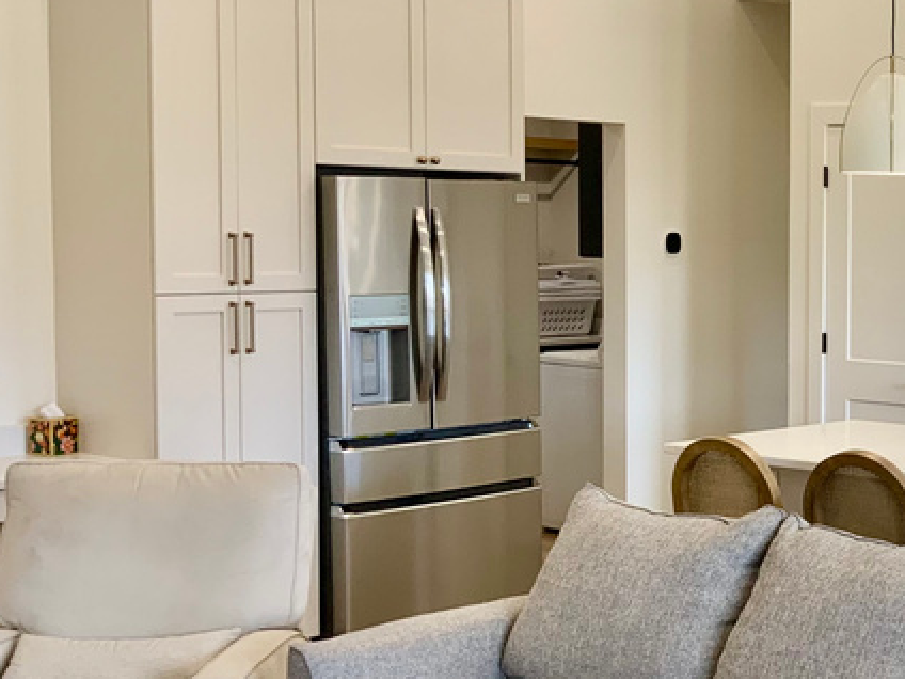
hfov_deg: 25.2
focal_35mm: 70
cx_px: 1065
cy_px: 367
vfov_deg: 21.0
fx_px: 1830
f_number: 1.8
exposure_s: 1/120
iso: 40
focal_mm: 3
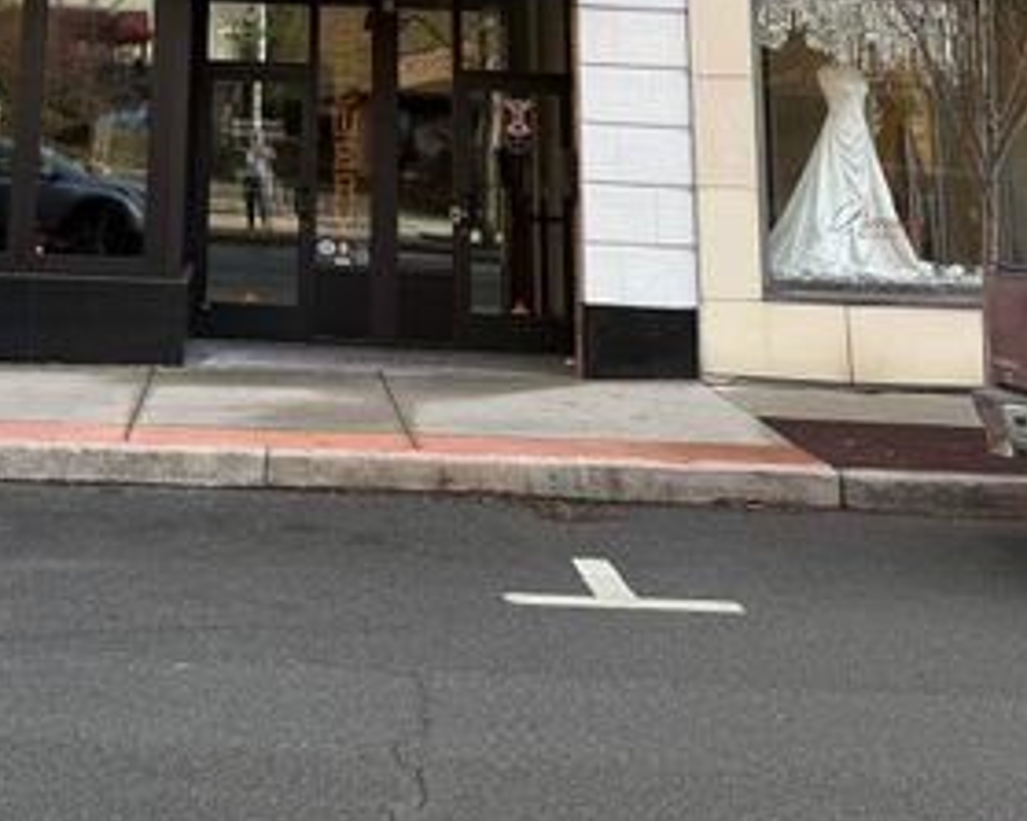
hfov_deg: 32.6
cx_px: 195
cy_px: -263
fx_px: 1702
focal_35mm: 56
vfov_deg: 23.7
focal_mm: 6.76
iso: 100
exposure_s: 1/1337
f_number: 1.78
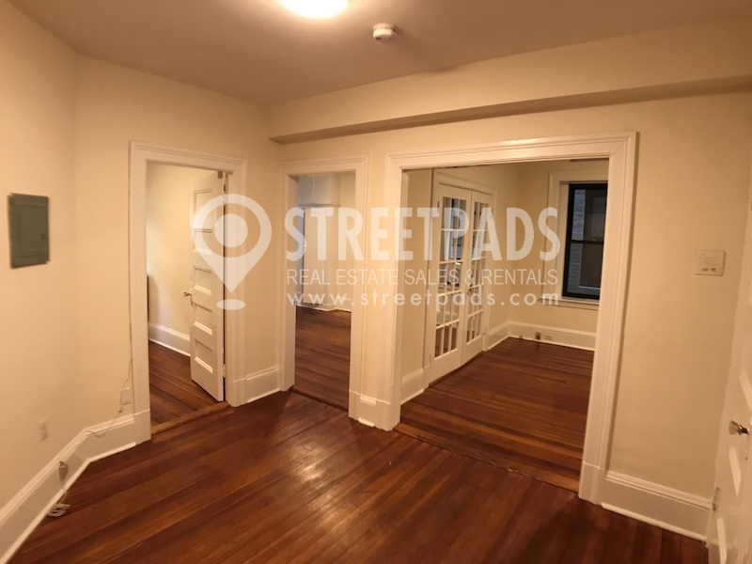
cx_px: 376
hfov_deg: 63.4
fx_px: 608
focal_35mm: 28
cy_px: 282
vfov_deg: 49.7
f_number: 1.8
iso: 50
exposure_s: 1/15
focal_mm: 3.99
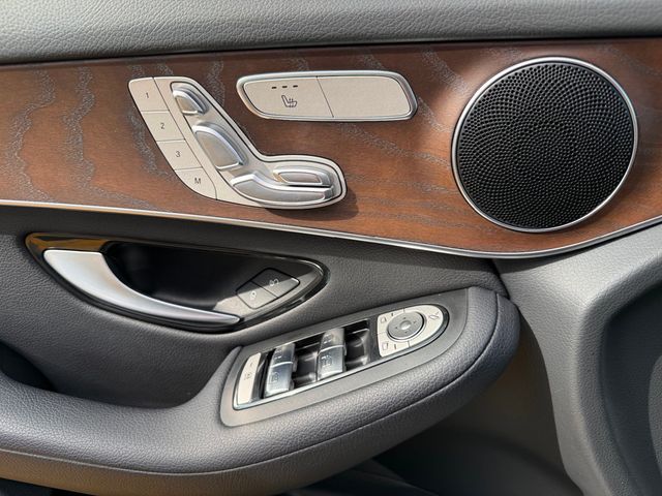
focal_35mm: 24
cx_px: 331
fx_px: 459
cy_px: 248
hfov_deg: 71.6
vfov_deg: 56.8
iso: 100
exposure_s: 1/589
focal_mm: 6.76
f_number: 1.78
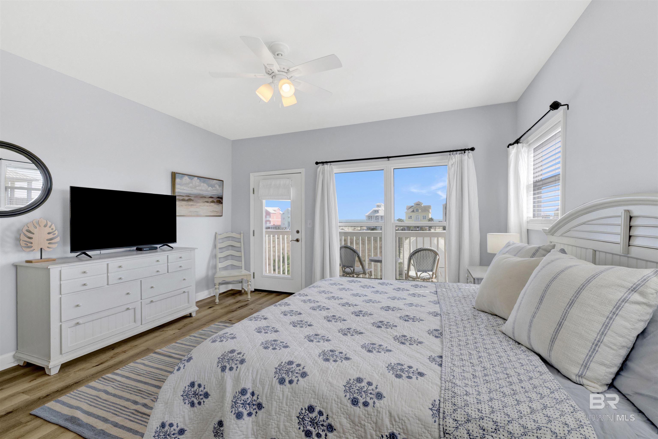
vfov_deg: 81.2
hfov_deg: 104.3
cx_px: 329
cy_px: 220
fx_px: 256
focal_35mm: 14
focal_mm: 14
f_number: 11
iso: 400
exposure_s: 1/160
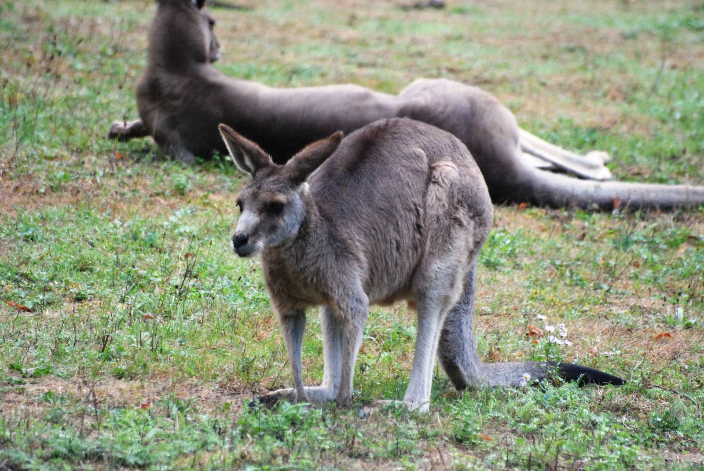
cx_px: 352
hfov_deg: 4.6
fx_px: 8810
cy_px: 236
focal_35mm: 450
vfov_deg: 3.1
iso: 1600
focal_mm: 300
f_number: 5.6
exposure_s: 1/1000
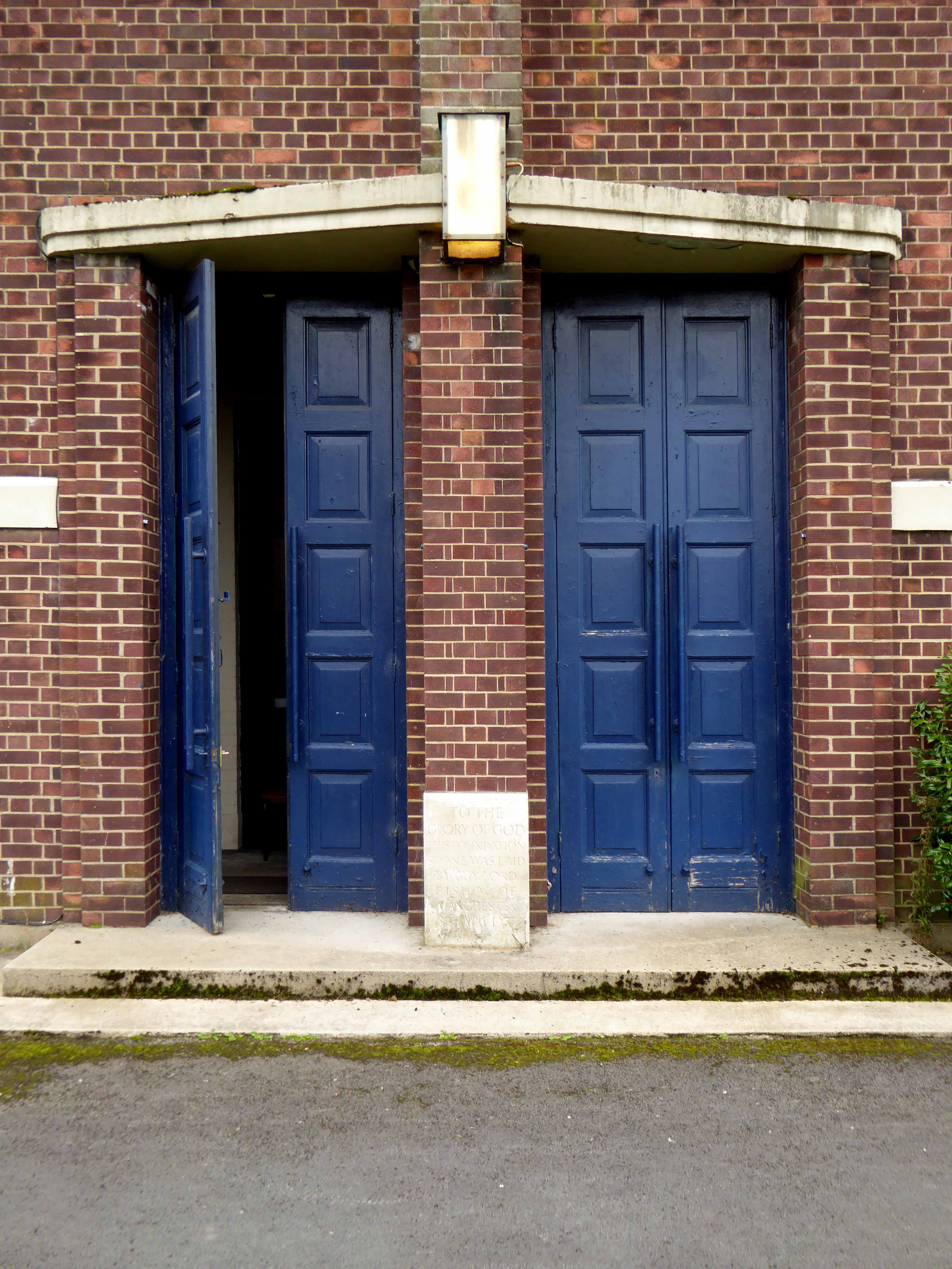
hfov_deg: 41.8
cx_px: 476
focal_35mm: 34
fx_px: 1247
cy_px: 634
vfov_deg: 54.0
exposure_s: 1/80
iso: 100
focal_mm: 5.8
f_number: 3.6
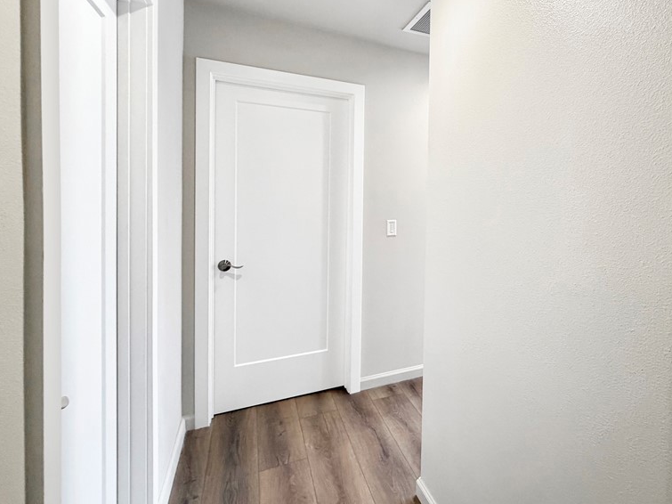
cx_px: 440
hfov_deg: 82.2
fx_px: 369
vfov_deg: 68.1
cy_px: 205
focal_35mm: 19
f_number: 2.2
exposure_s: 1/120
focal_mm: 2.22
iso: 320
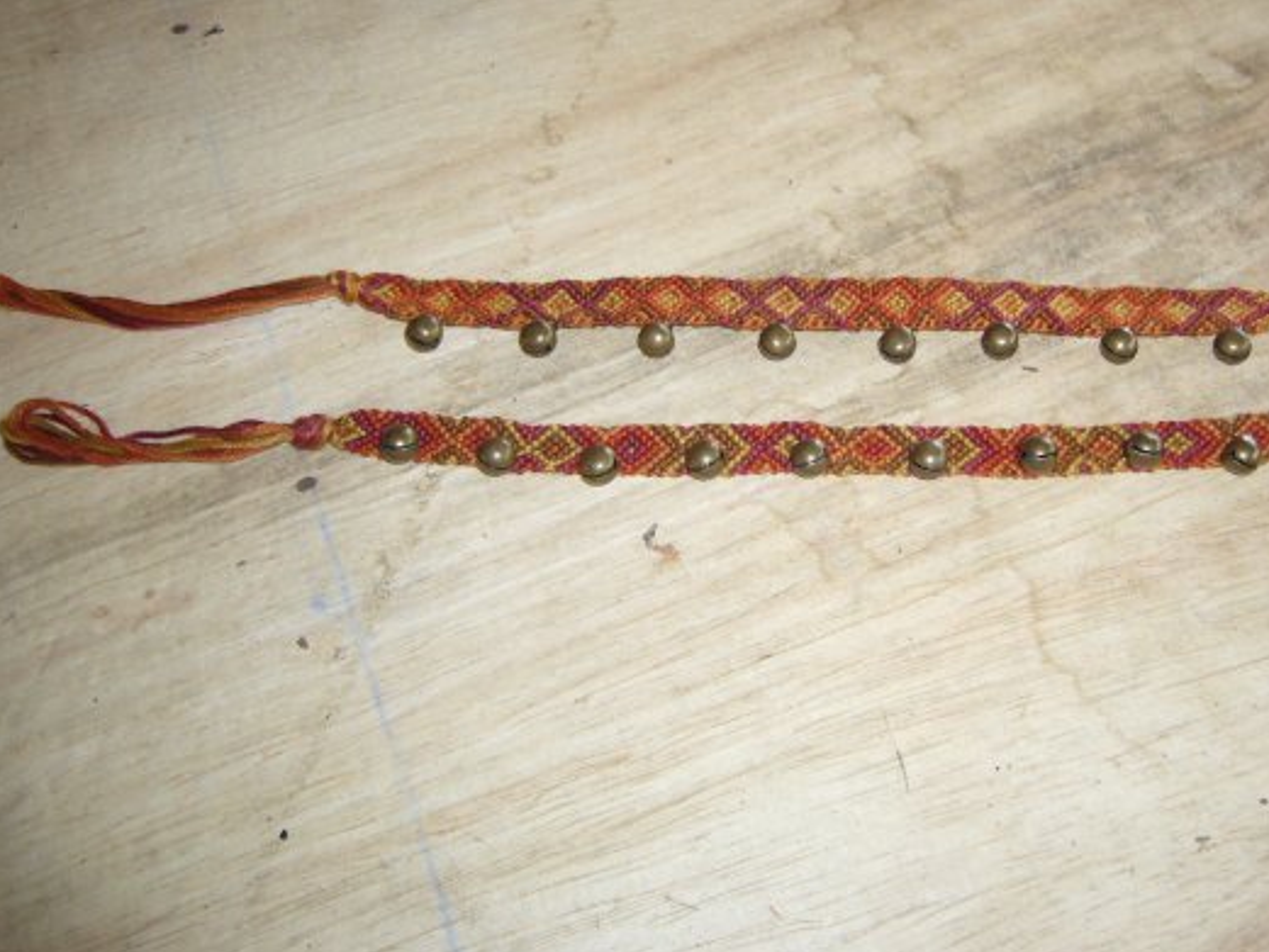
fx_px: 1577
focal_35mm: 43
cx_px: 770
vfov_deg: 33.5
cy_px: 385
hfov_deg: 43.6
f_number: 2.8
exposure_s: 1/30
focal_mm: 5.8
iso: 100
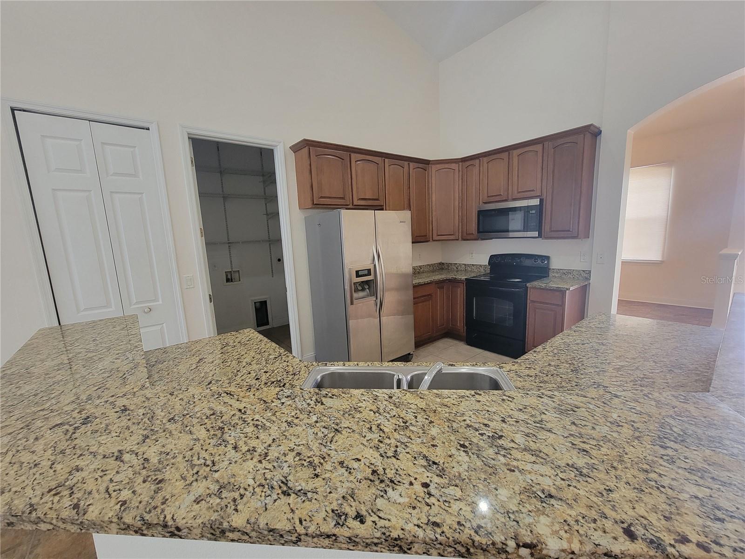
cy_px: 280
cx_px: 372
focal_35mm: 13
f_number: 2.2
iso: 250
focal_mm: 2.2
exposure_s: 1/60
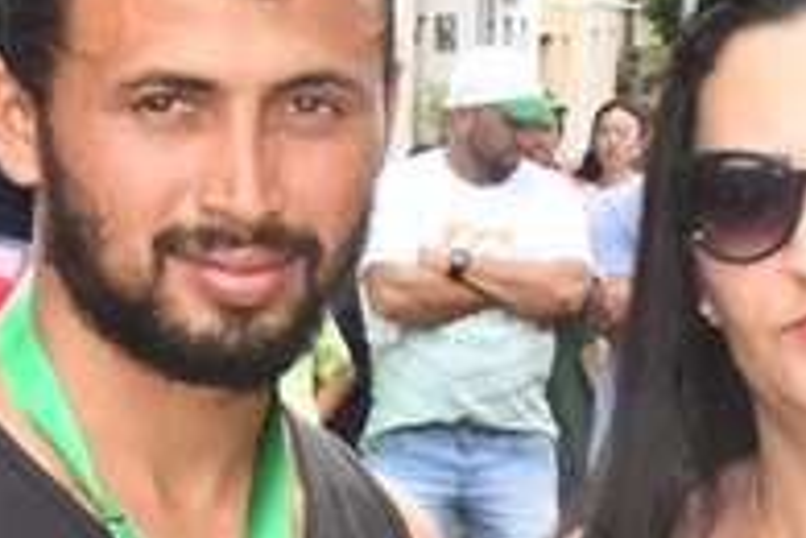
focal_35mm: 300
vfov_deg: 4.6
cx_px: 649
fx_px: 6716
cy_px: 565
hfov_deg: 6.9
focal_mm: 38
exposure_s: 1/250
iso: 5000
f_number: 29
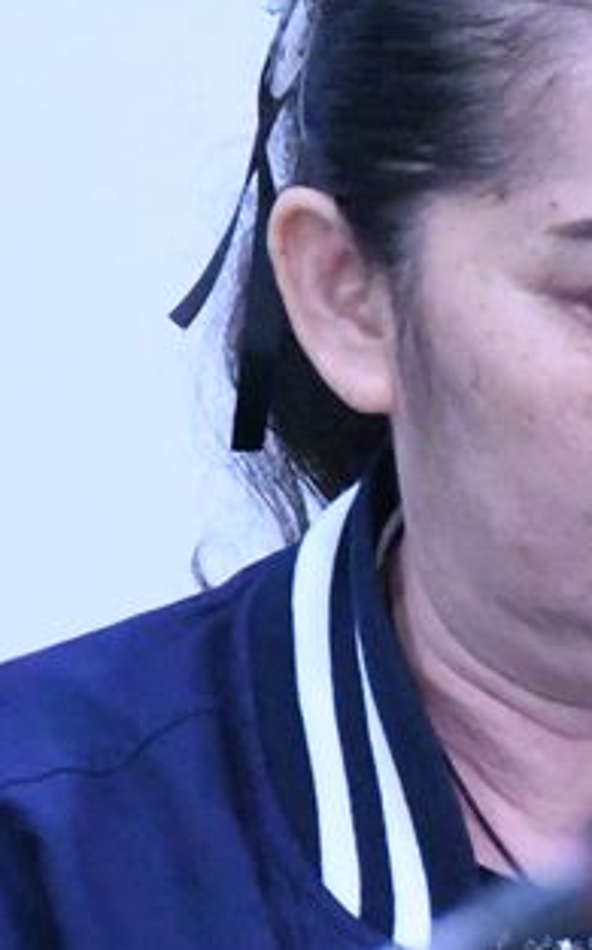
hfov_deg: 1.2
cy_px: 563
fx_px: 27219
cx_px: 528
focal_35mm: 1052
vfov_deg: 2.0
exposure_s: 1/320
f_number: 6.3
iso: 22800
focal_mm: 210
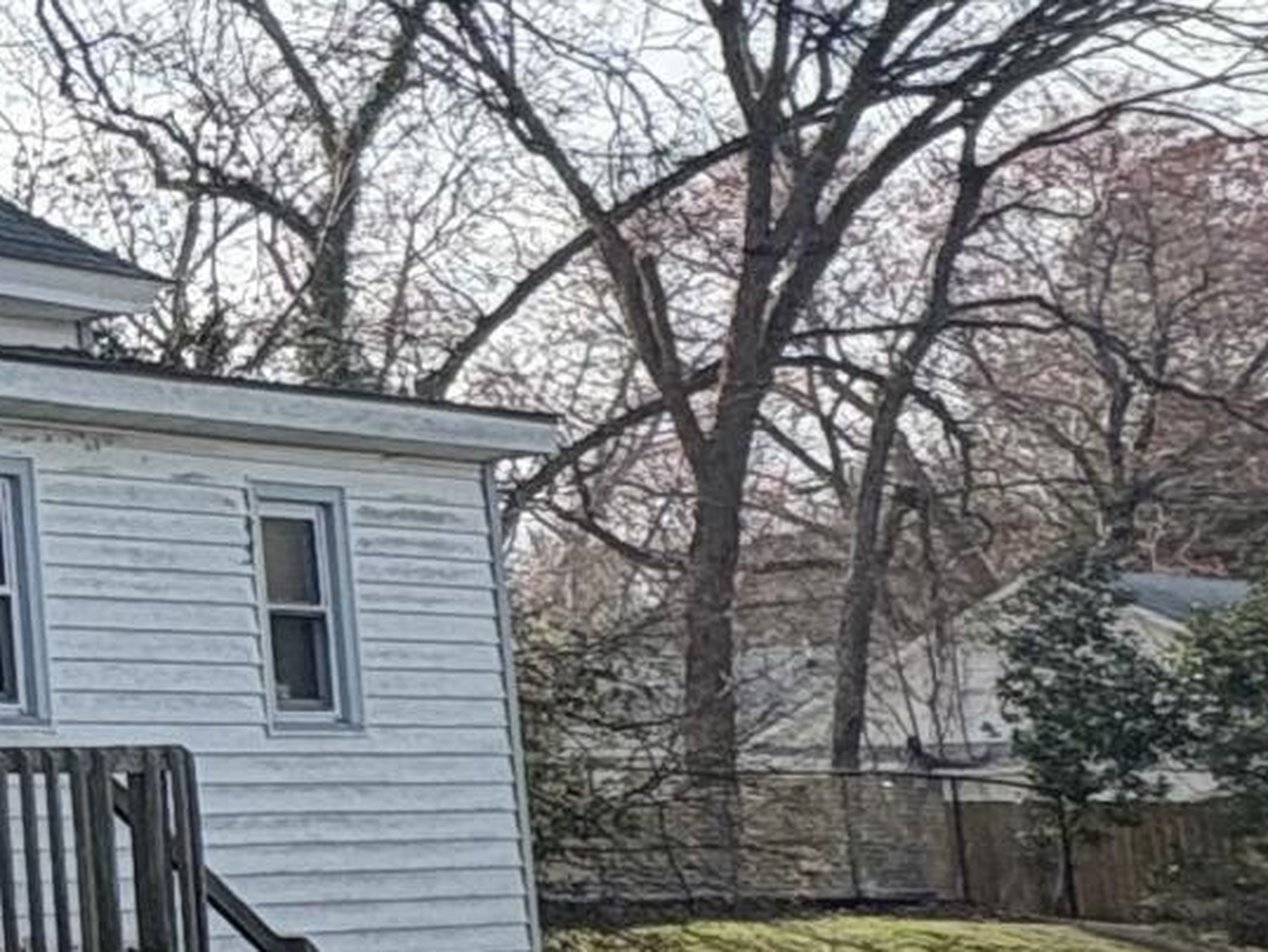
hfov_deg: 16.4
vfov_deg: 18.9
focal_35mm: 78
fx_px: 2858
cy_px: 500
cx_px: -1497
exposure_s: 1/1236
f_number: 2.2
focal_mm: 2.22
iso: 50
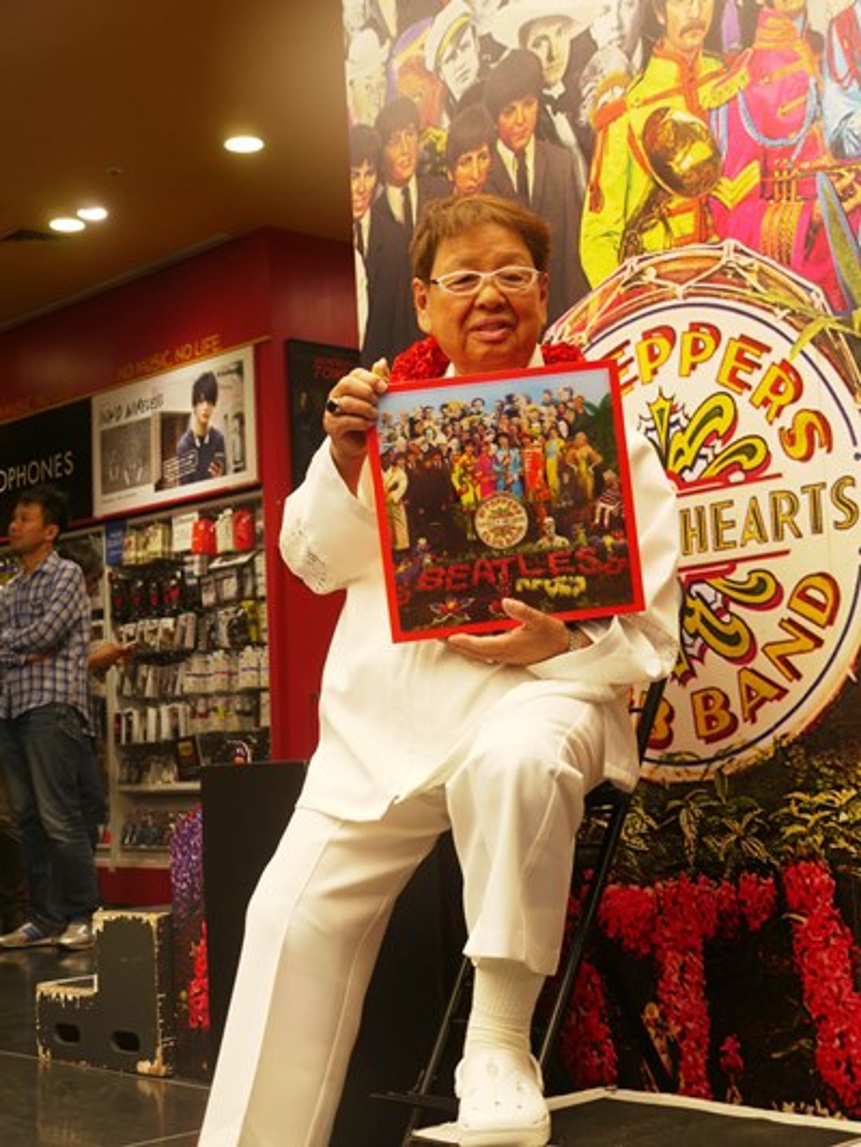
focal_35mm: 50
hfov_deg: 29.1
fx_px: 1658
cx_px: 430
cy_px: 574
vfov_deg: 38.2
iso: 100
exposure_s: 1/60
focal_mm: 25
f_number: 4.7
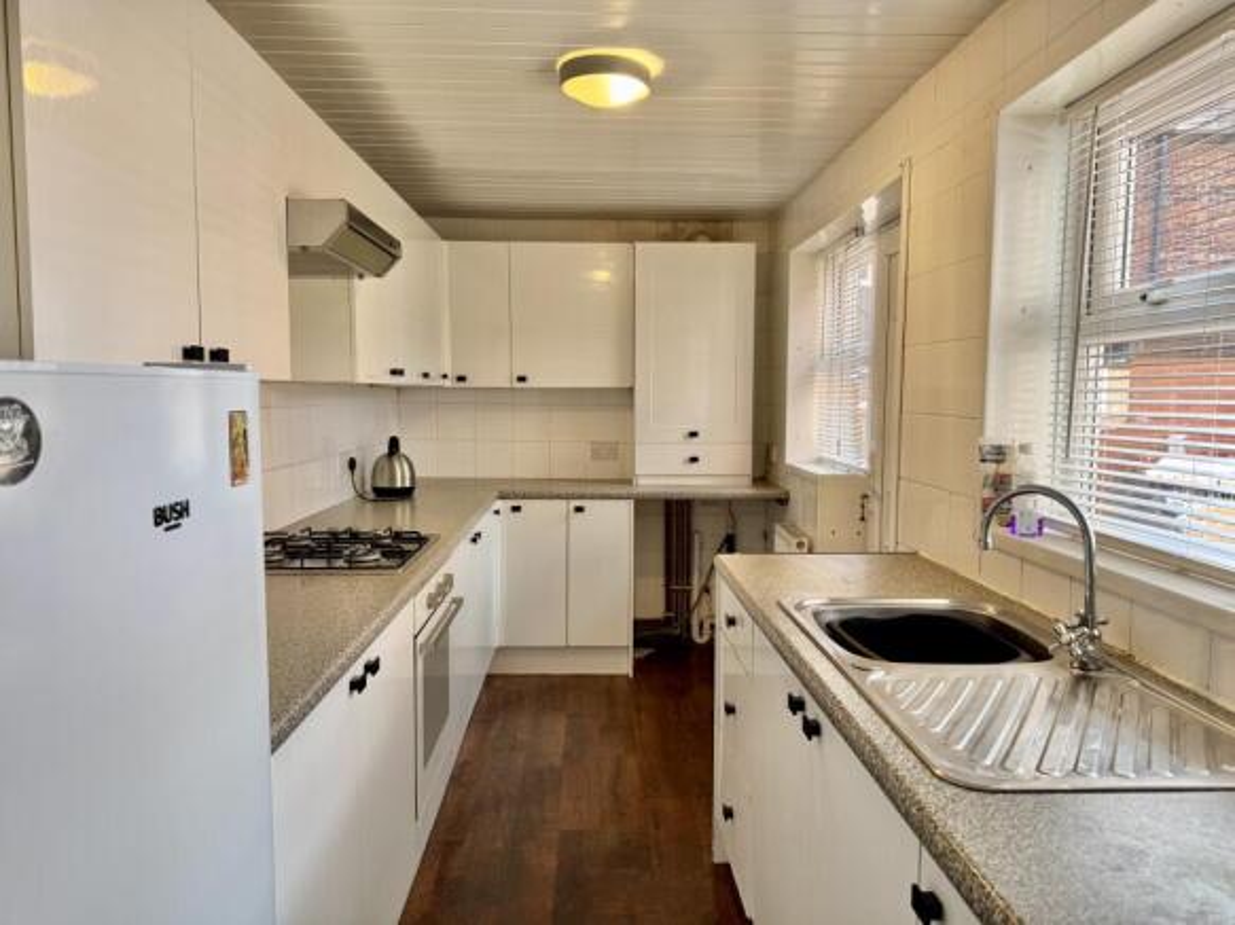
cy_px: 462
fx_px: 856
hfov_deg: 71.6
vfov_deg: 56.8
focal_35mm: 24
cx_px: 618
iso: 80
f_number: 1.78
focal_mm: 6.76
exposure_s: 1/121
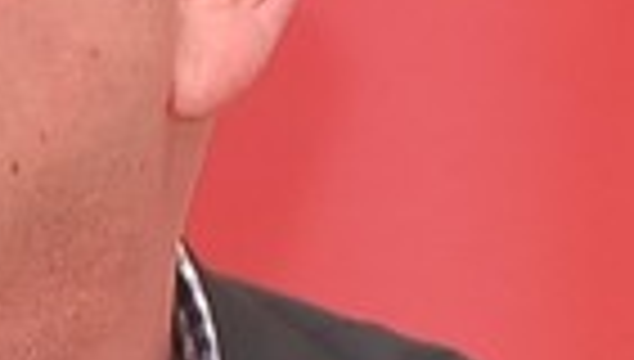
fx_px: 17234
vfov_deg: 1.2
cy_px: 459
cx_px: -216
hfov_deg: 2.1
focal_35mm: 1023
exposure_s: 1/60
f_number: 7.1
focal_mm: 90
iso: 800
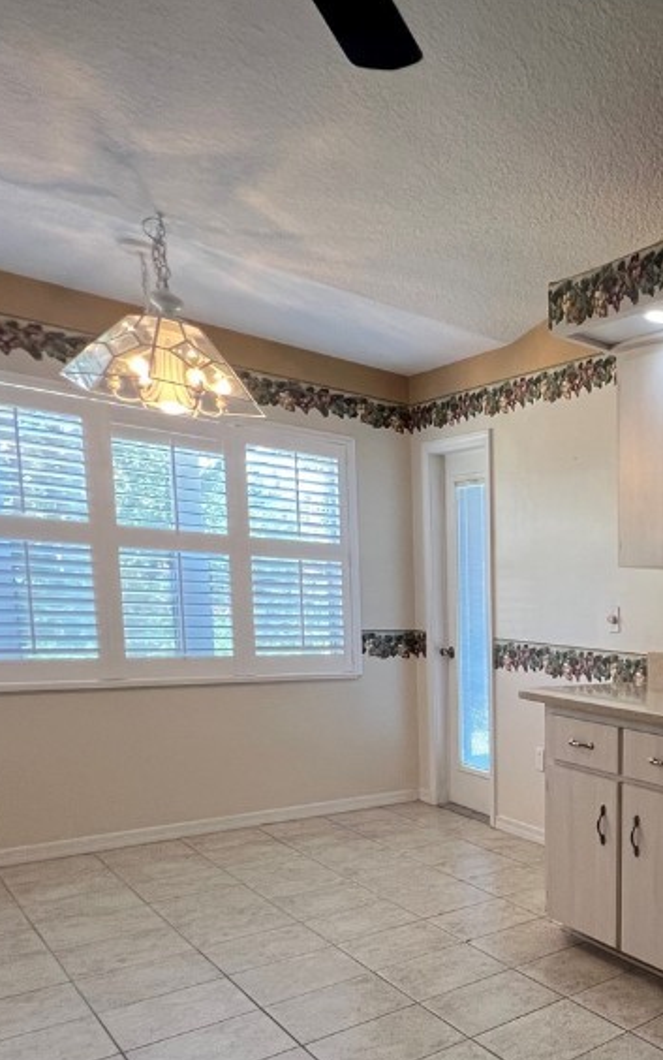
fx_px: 722
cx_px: 845
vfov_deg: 70.3
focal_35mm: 25
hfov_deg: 35.3
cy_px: 710
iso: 250
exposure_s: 1/120
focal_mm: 1.57
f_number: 1.8
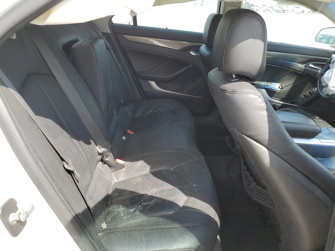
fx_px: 252
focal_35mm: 26
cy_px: 126
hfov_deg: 67.3
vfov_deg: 53.1
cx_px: 168
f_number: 1.5
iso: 50
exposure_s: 1/500
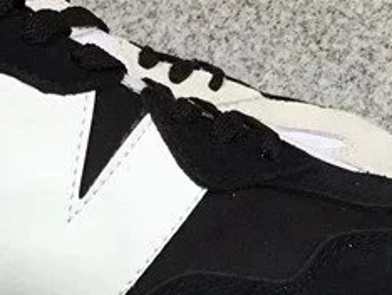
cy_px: 363
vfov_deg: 12.2
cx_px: 54
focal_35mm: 119
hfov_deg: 16.4
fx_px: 1349
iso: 25
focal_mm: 3.3
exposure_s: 1/129
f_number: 2.4
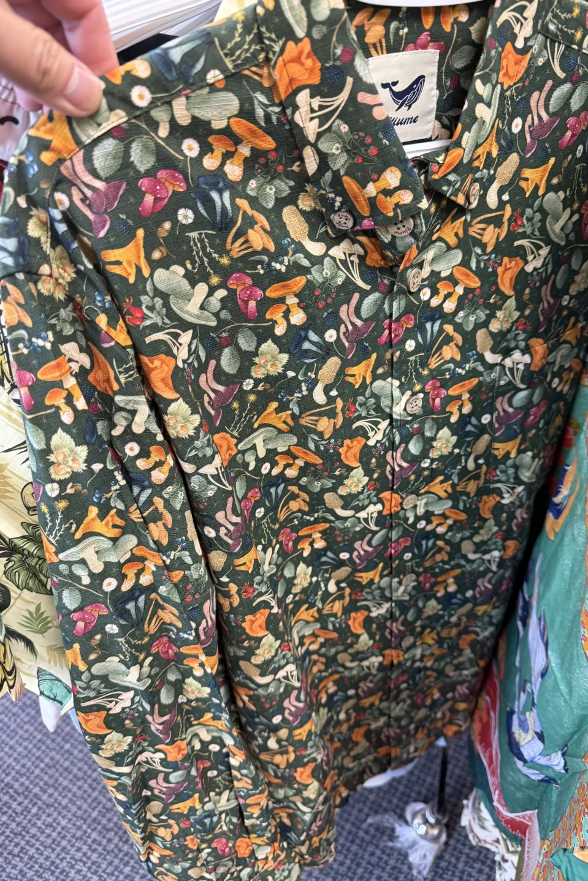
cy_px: 440
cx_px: 315
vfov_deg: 71.5
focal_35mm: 25
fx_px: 612
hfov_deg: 51.3
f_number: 1.78
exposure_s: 1/60
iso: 320
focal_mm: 6.76
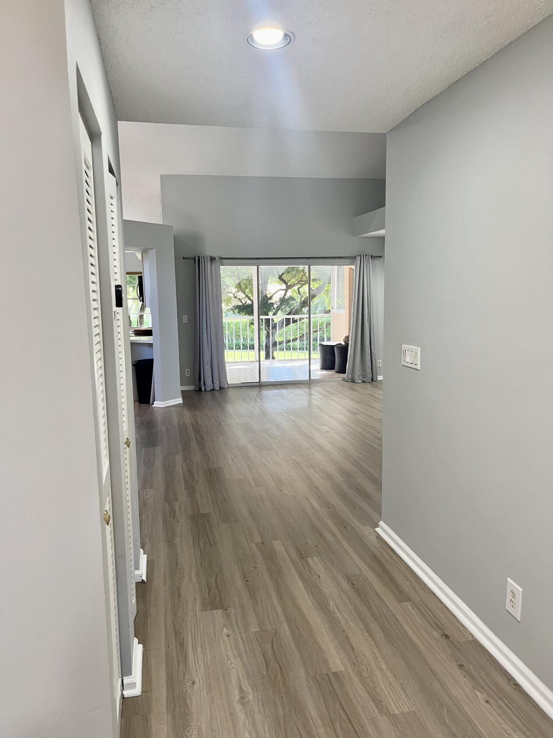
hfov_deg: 53.1
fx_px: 554
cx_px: 276
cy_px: 369
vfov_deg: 67.3
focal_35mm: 26
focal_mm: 5.1
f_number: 1.6
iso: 80
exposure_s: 1/60
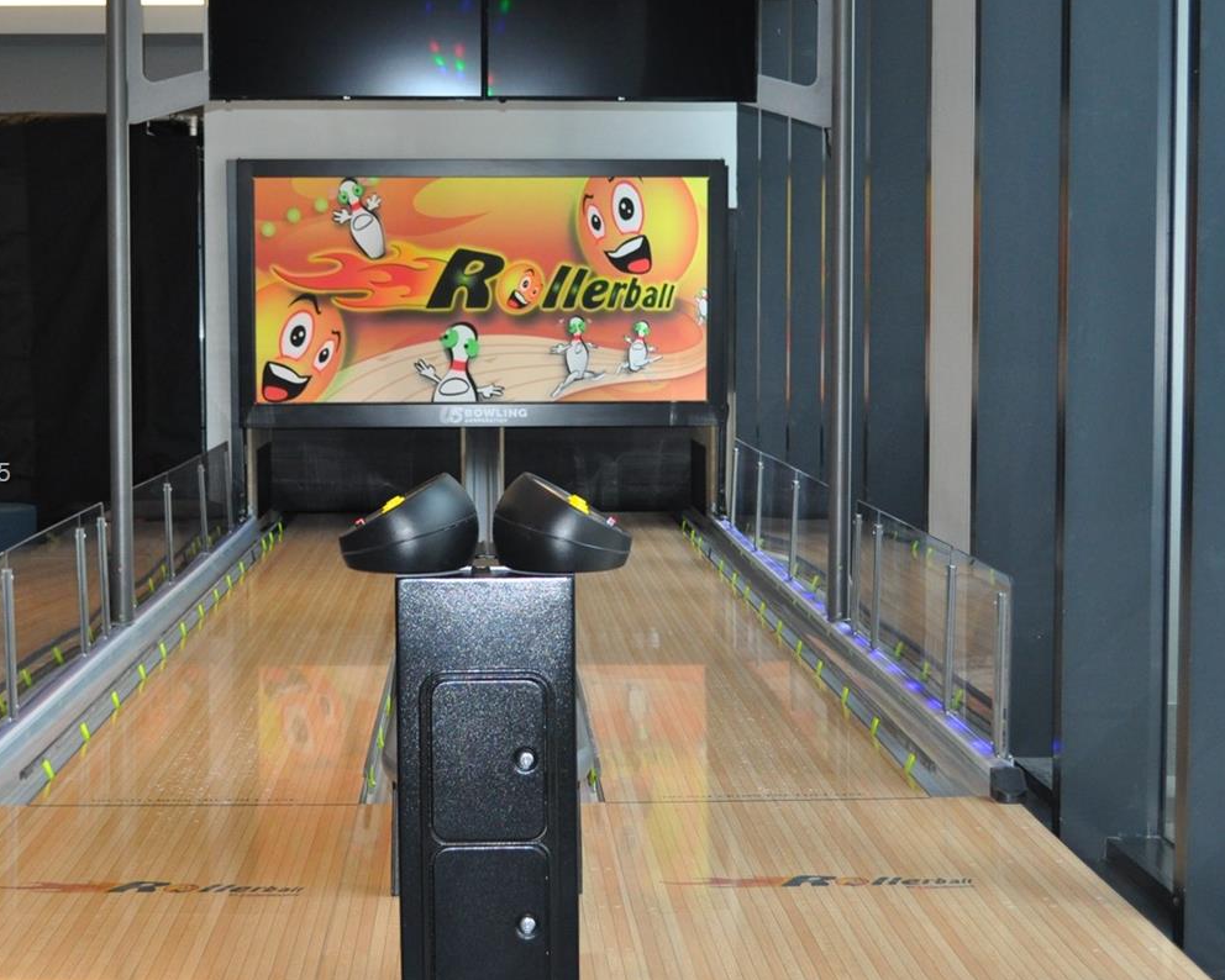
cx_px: 604
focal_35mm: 66
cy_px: 475
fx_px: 2384
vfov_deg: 23.2
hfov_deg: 28.8
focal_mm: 29
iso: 800
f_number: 4.5
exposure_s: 1/60
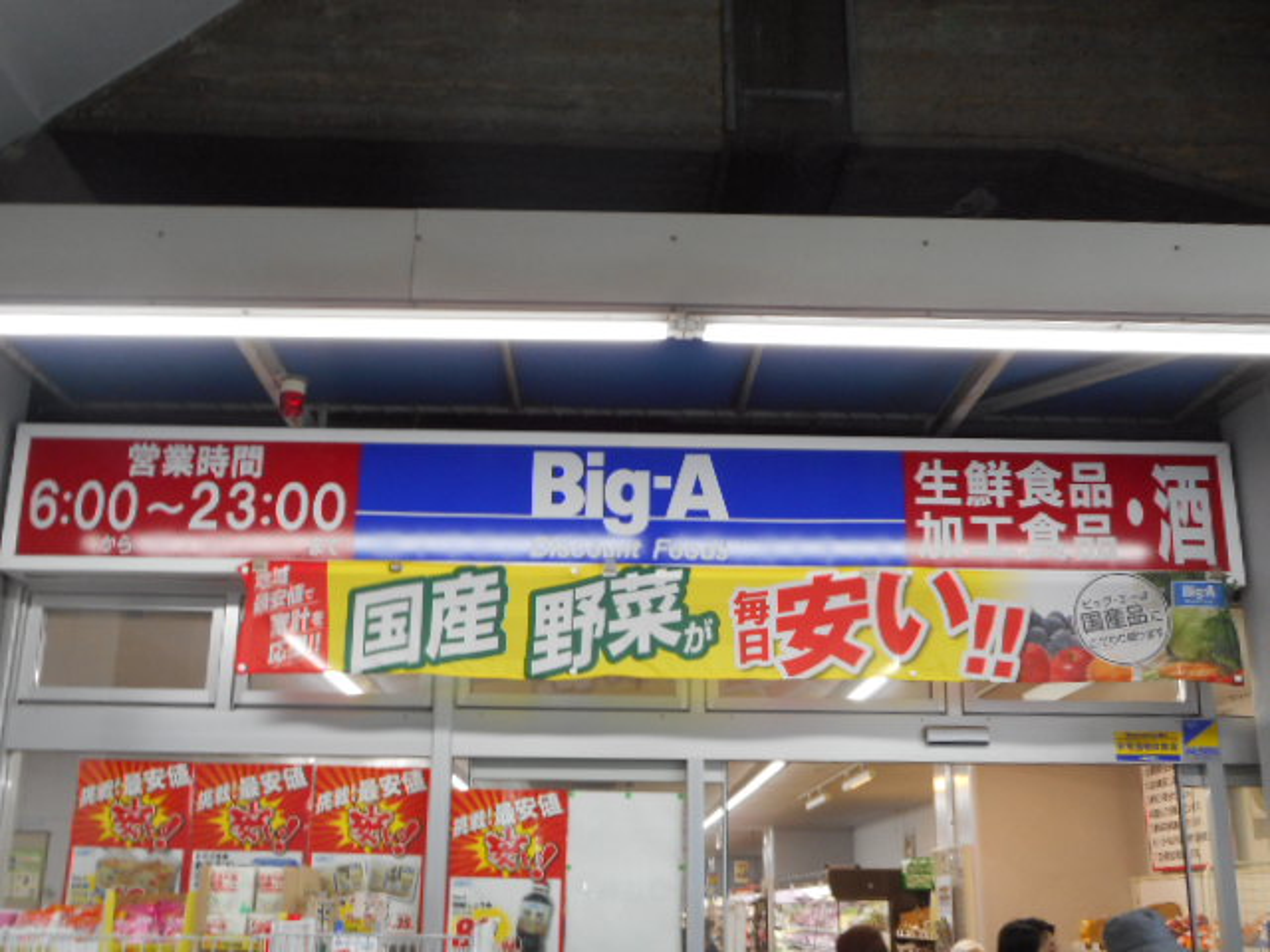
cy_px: 476
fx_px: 1431
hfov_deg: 47.9
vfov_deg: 36.8
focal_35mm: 39
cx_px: 635
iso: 200
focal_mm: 6.9
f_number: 4.5
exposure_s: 1/30
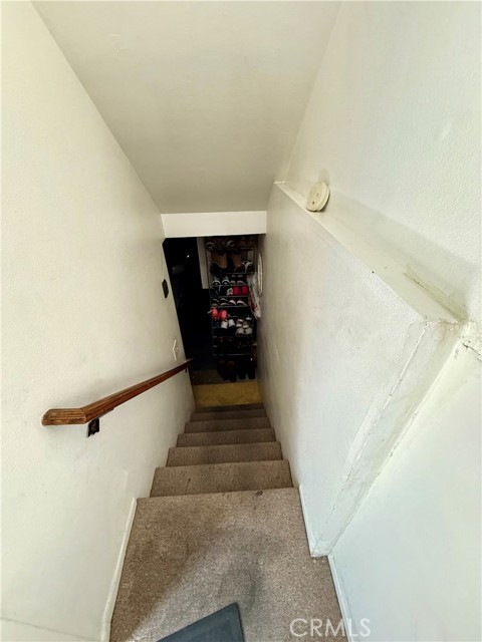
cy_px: 321
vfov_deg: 102.1
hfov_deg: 85.7
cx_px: 241
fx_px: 260
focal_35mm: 14
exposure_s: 1/60
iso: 500
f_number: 2.2
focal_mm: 2.22
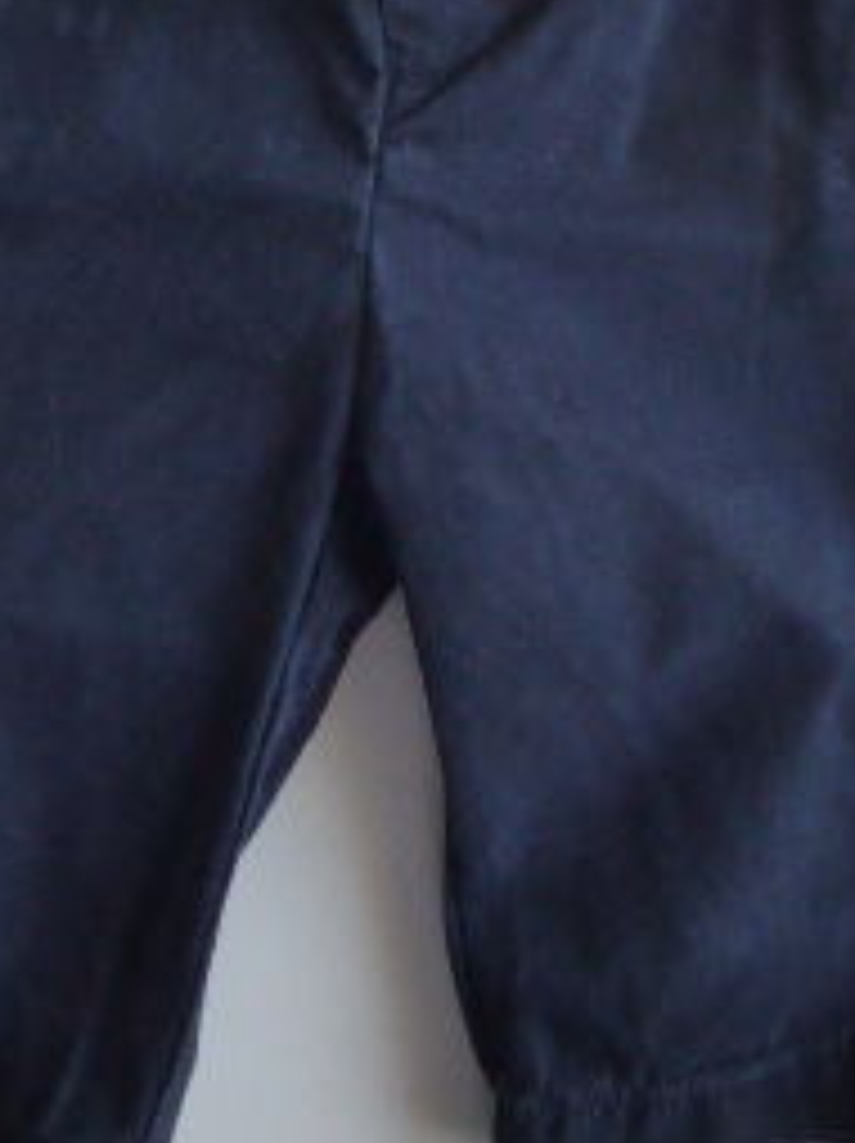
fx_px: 2078
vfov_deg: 27.8
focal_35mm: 63
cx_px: 338
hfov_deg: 23.2
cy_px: -144
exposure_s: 1/60
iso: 400
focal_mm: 4.3
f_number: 3.3
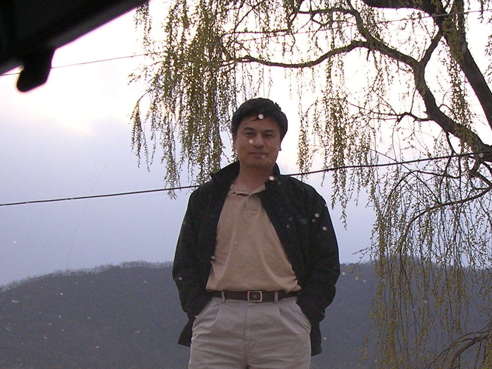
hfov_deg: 28.5
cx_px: 288
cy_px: 324
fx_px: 966
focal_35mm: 68
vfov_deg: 21.2
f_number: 2.8
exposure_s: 1/241
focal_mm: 5.8
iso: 100
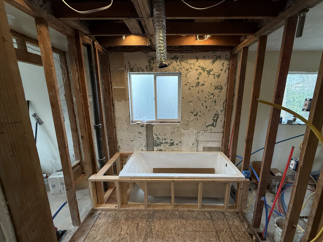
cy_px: 125
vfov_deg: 81.7
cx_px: 170
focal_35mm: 15
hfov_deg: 98.1
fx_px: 140
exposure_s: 1/120
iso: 200
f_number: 2.2
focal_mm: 2.22
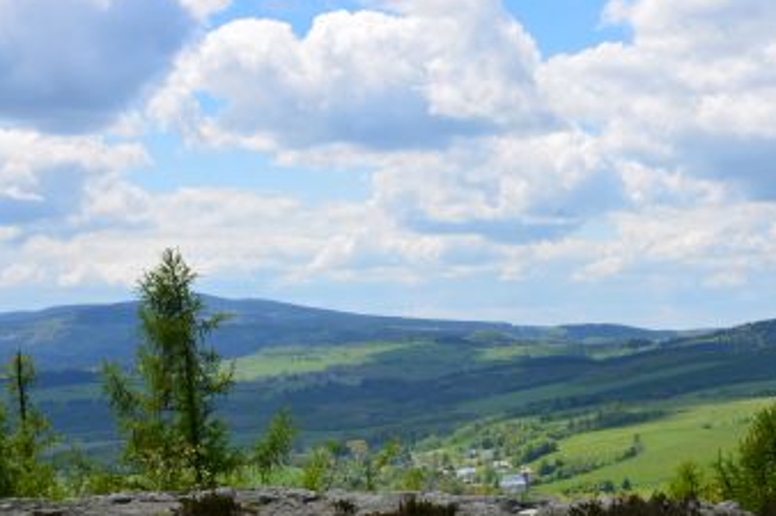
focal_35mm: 64
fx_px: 1379
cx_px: 576
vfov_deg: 21.0
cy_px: 411
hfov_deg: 30.9
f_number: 11
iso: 100
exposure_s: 1/160
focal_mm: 24
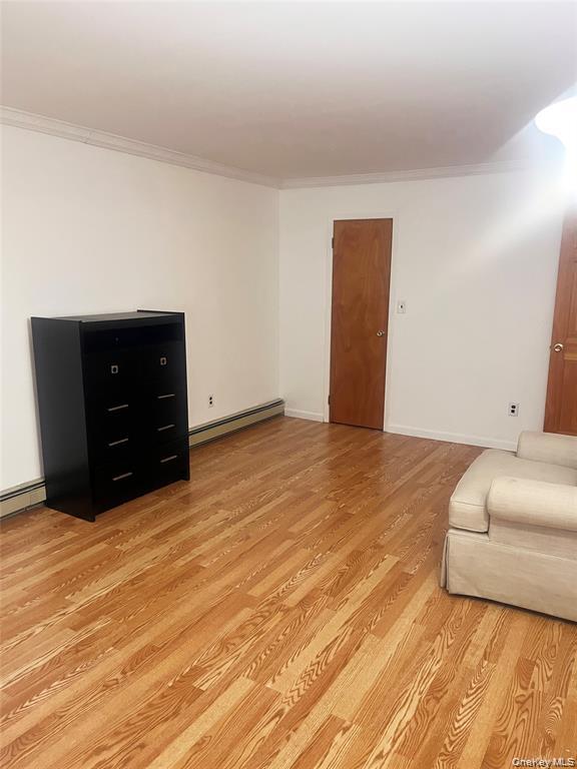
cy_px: 384
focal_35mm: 26
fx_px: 578
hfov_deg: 53.1
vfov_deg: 67.3
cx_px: 288
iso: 250
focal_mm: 5.1
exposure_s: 1/60
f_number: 1.6
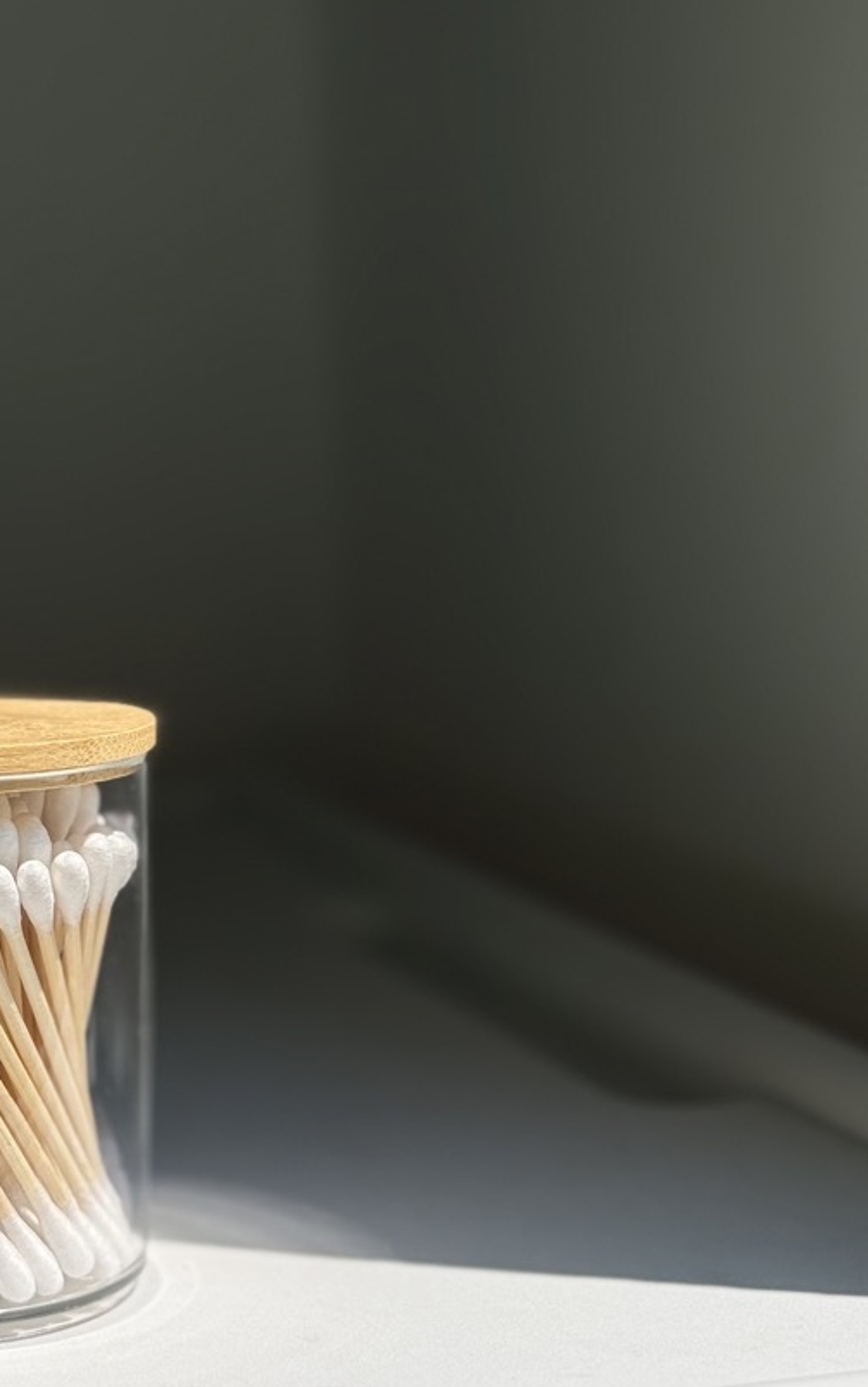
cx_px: 67
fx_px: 3064
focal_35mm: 81
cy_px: 788
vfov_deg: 25.5
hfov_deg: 15.9
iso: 64
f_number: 1.78
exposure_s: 1/7143
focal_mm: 6.76
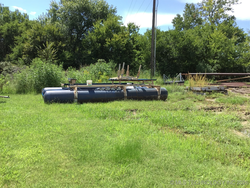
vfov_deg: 45.4
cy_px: 94
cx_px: 125
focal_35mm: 31
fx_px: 224
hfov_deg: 58.4
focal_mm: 3.3
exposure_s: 1/684
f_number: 2.4
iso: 25
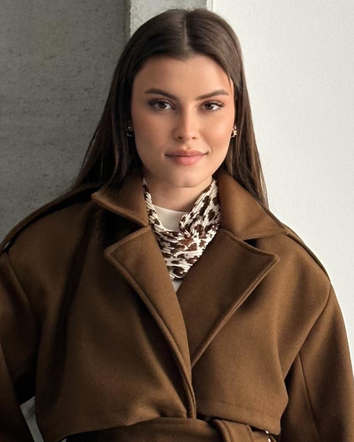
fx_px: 2055
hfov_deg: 9.8
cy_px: 244
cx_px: 217
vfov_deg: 12.3
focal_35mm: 157
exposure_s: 1/60
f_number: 1.78
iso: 200
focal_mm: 6.86
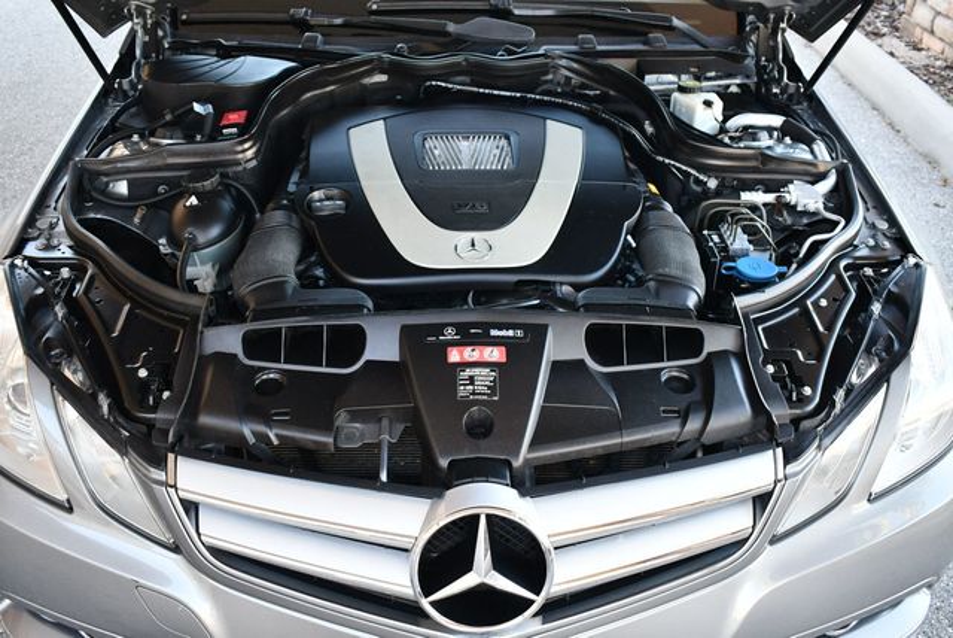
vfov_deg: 36.9
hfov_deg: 53.1
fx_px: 954
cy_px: 319
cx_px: 476
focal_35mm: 36
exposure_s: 1/200
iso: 800
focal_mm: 18
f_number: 3.5
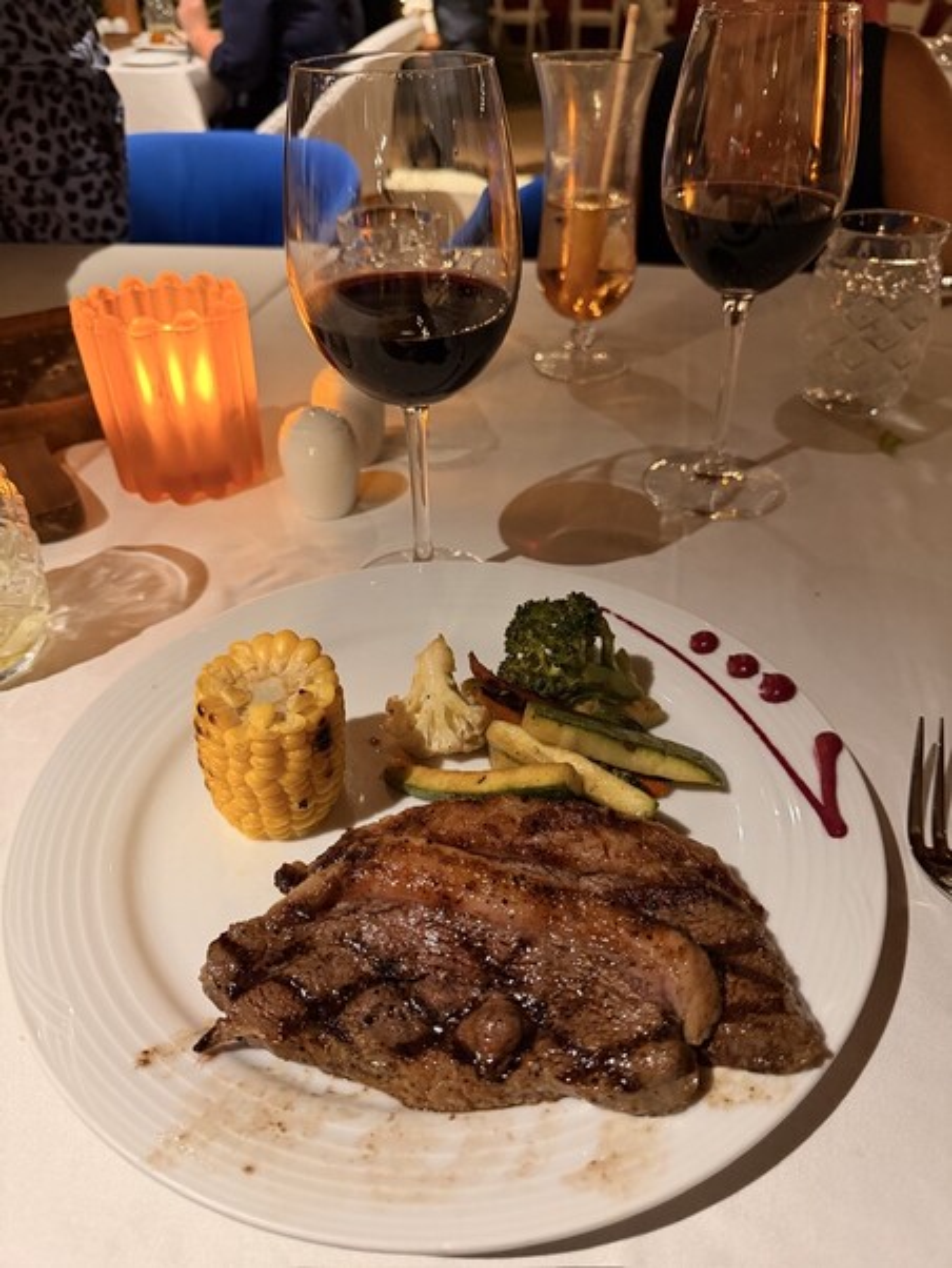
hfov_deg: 56.8
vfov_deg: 71.6
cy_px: 634
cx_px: 476
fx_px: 879
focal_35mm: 24
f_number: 1.78
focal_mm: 6.76
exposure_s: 1/40
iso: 1000
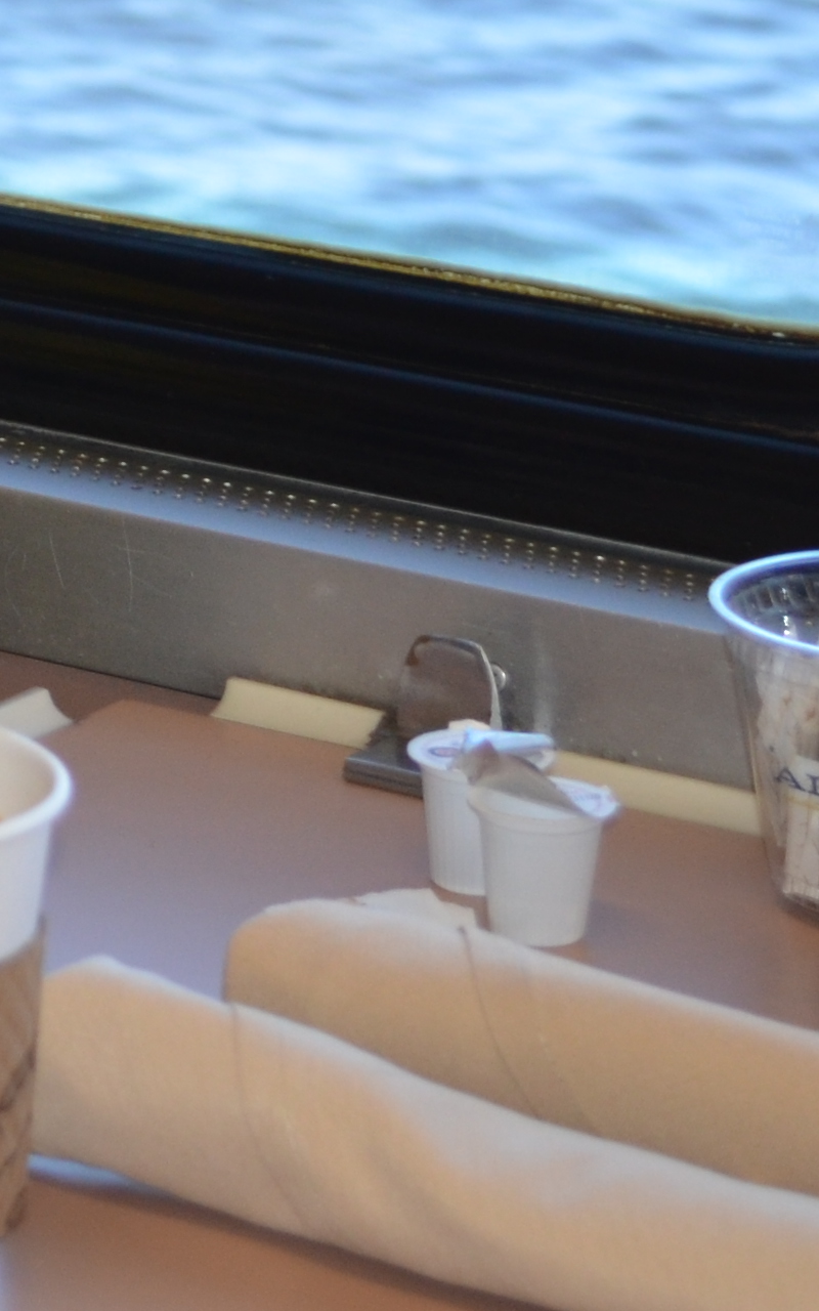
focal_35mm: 188
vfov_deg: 11.0
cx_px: -590
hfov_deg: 6.8
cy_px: -159
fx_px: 6714
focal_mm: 32
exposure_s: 1/125
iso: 360
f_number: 4.8
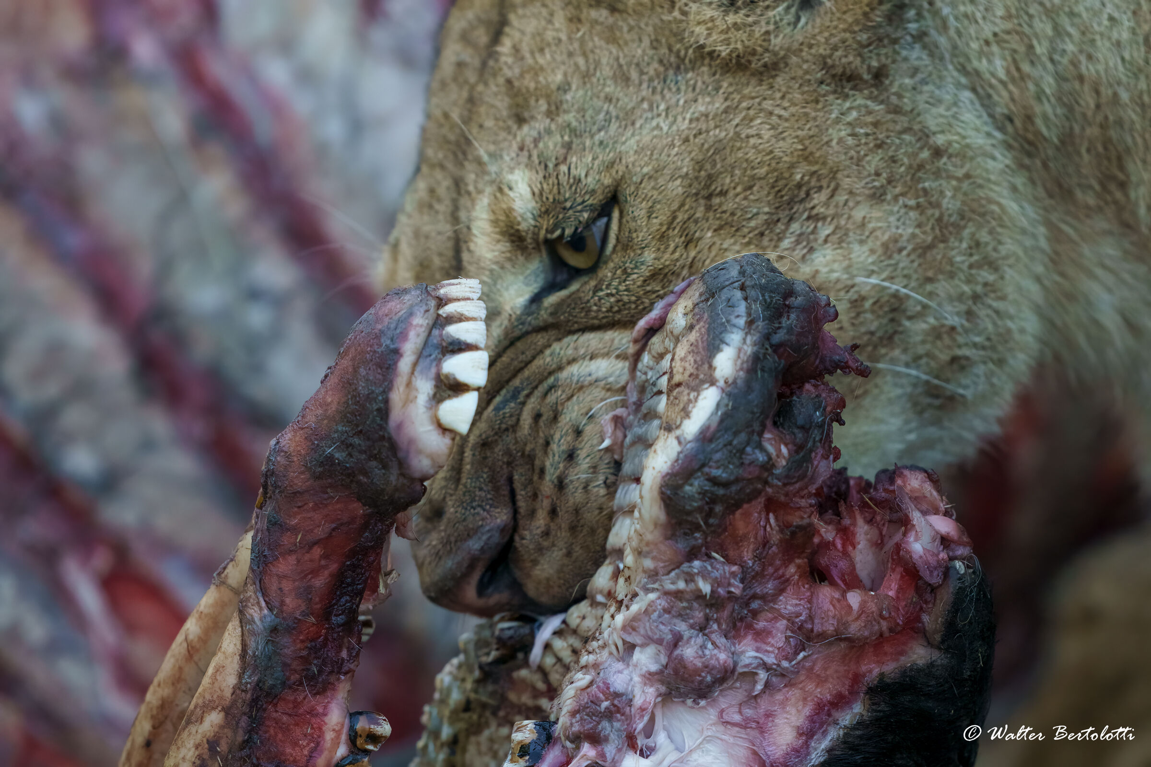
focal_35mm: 400
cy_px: 384
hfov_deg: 5.2
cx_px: 576
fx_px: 12788
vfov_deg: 3.4
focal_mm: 400
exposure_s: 1/1250
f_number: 2.8
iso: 2500
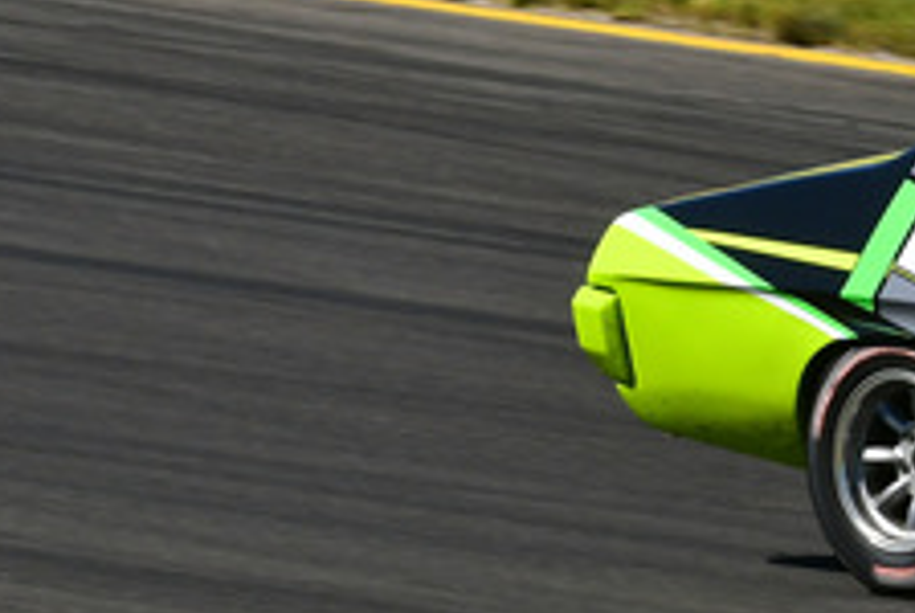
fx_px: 28580
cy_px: -57
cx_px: 1250
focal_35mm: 1123
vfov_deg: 1.2
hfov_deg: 1.8
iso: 500
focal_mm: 210
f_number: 13
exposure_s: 1/640
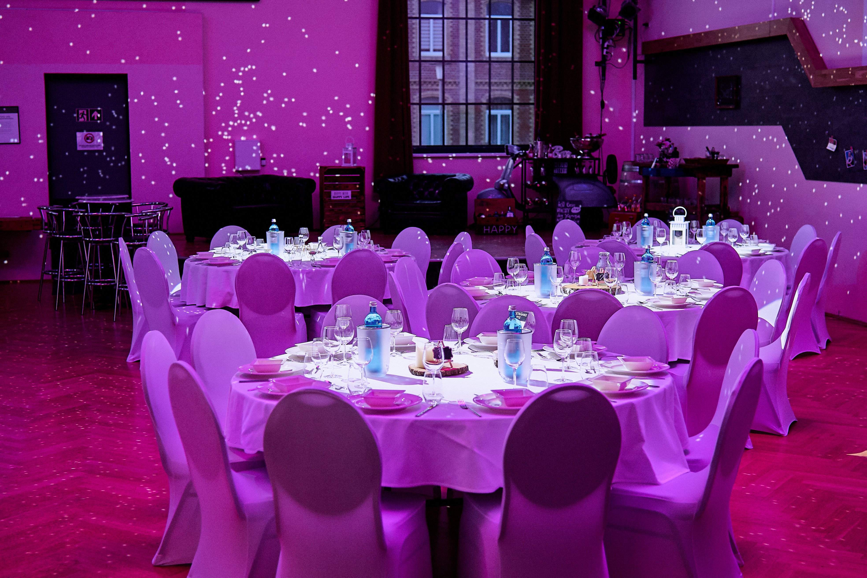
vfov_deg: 26.0
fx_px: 1252
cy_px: 289
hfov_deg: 38.2
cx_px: 434
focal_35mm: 52
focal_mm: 35
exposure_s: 1/60
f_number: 2.2
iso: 400
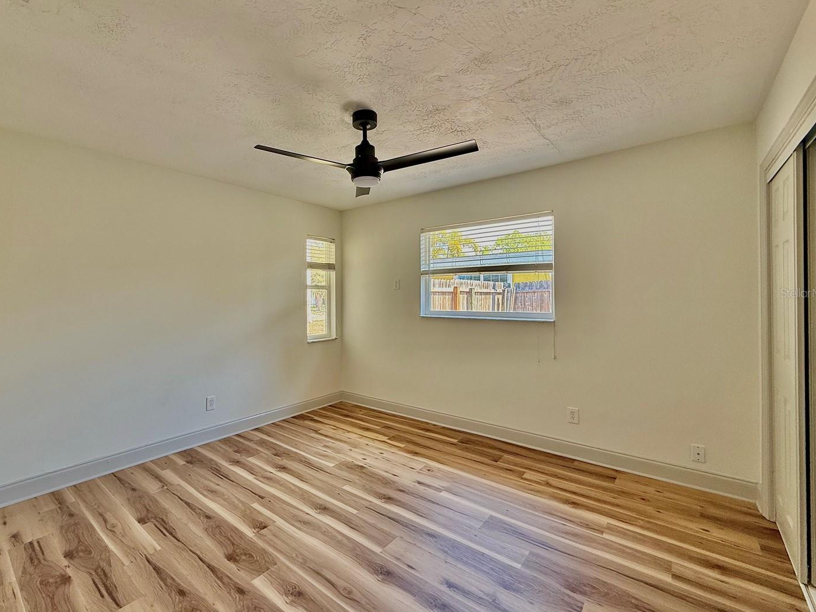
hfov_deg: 94.2
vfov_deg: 78.1
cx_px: 369
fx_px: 377
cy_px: 293
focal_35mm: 16
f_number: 2.2
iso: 80
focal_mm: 2.22
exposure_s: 1/99
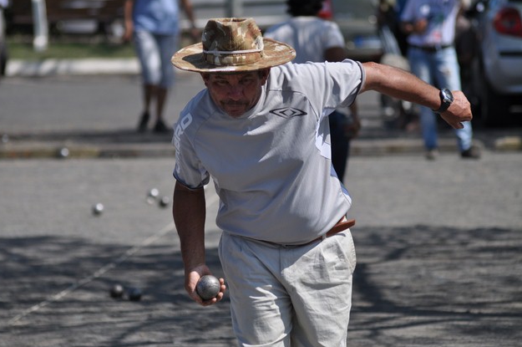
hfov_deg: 7.9
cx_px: 256
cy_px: 173
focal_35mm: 261
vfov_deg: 5.3
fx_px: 3780
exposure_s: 1/2000
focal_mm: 170
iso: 200
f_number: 4.5
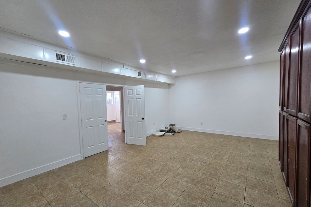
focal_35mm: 14
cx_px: 157
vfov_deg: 81.1
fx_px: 121
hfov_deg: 104.3
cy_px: 110
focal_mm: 2.2
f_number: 2.2
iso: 200
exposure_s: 1/60
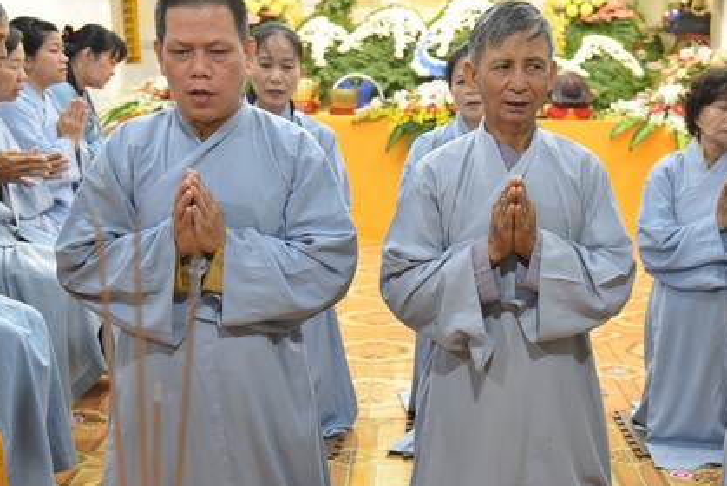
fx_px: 1253
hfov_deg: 32.0
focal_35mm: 62
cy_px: 271
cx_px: 496
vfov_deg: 21.9
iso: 1250
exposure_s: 1/60
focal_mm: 40
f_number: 4
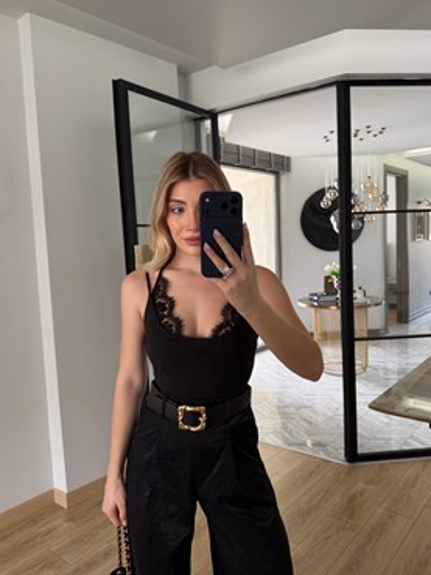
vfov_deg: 67.3
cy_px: 282
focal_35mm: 26
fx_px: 431
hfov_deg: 53.1
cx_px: 226
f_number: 1.78
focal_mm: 6.76
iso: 200
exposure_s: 1/102
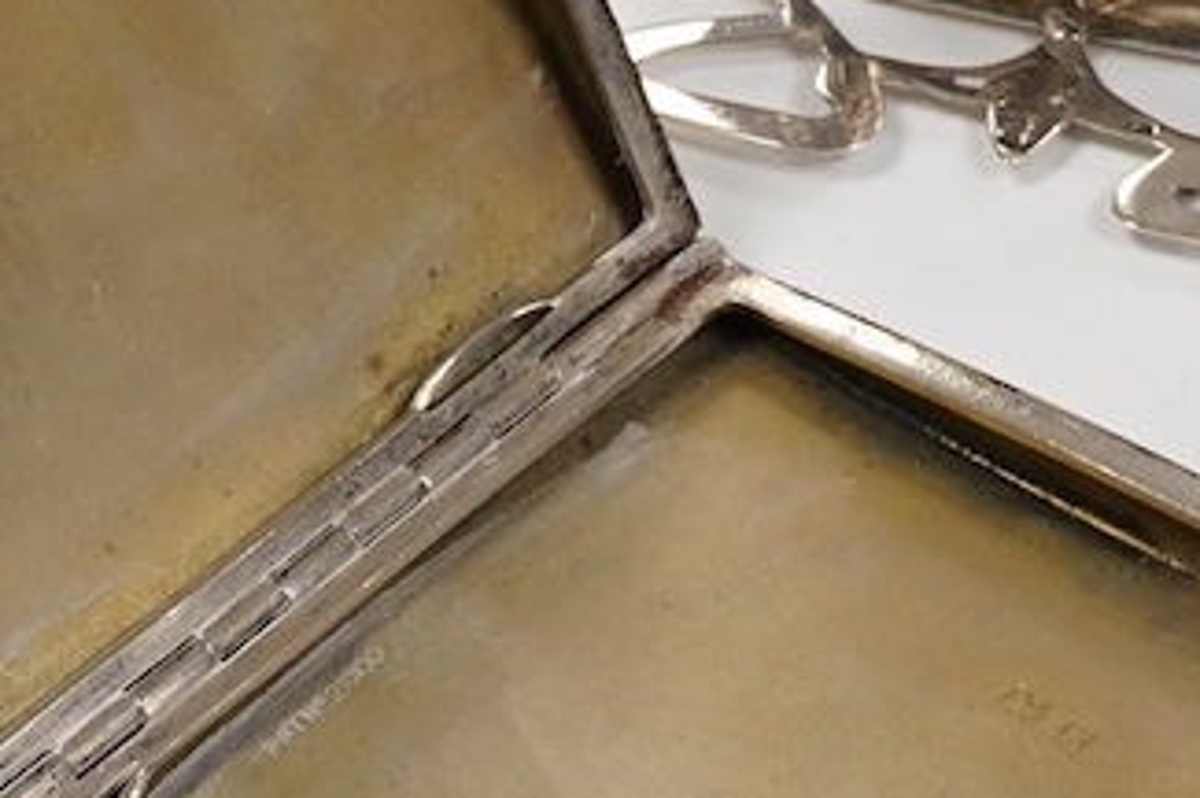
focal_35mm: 156
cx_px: 482
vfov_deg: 8.8
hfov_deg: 13.2
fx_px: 5195
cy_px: 466
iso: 2500
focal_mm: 30
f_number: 18
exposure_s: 1/100
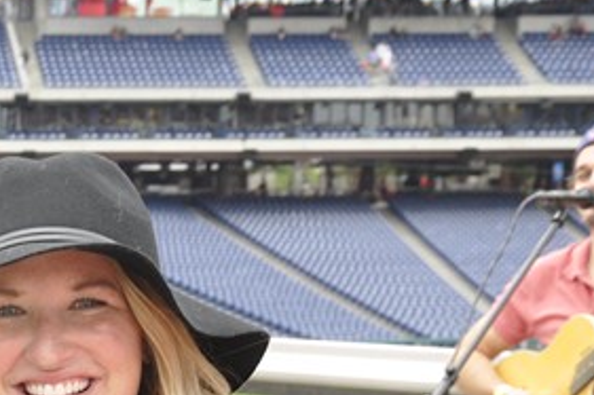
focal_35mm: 160
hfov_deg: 12.6
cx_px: -112
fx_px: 2638
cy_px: 471
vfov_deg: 8.5
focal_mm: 30
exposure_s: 1/50
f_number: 7.1
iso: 400
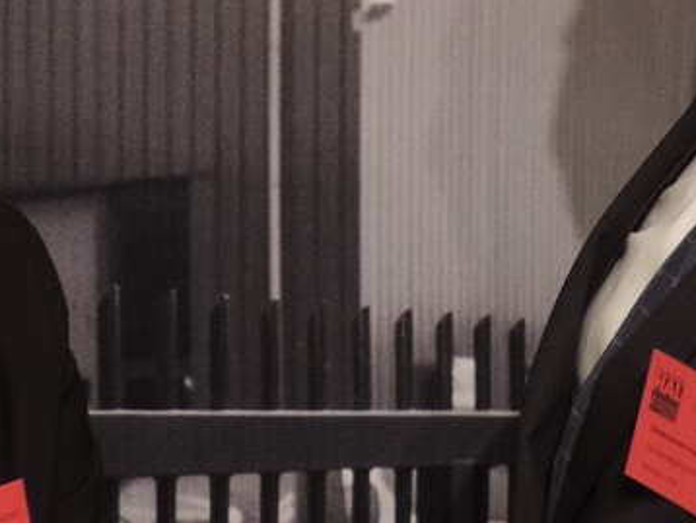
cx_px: 362
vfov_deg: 7.8
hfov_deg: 10.5
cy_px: -140
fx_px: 3783
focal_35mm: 188
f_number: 3.7
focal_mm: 9.8
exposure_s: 1/15
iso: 400
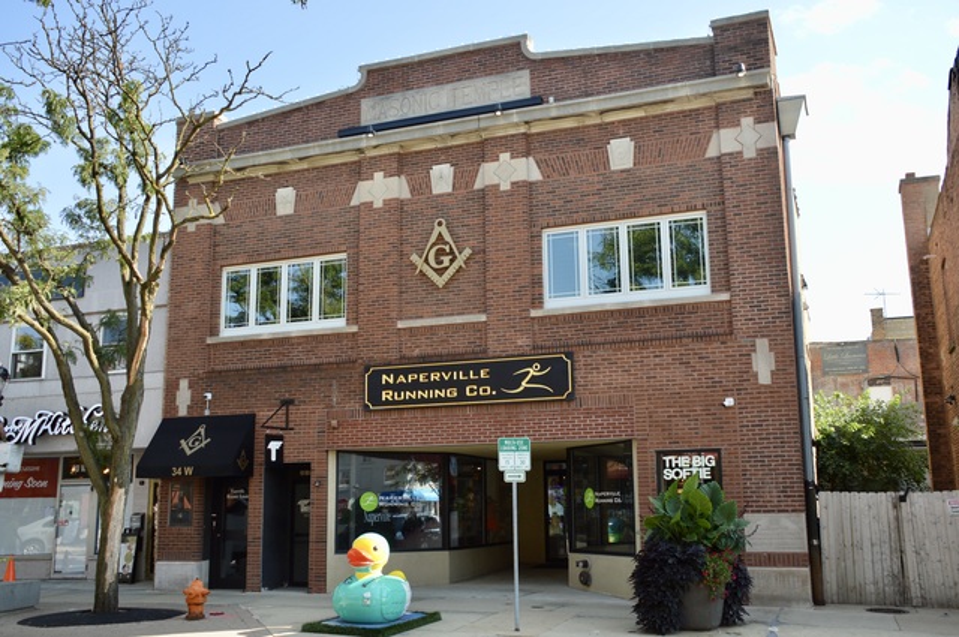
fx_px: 878
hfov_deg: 57.3
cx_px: 480
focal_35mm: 33
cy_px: 318
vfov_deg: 39.9
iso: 100
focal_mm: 22
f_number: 5.6
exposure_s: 1/125
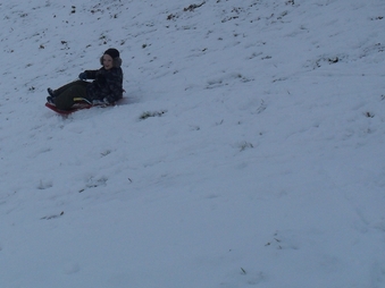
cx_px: 164
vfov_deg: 23.4
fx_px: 689
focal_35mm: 62
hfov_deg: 31.2
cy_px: 71
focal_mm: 6.3
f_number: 8.4
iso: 100
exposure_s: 1/180
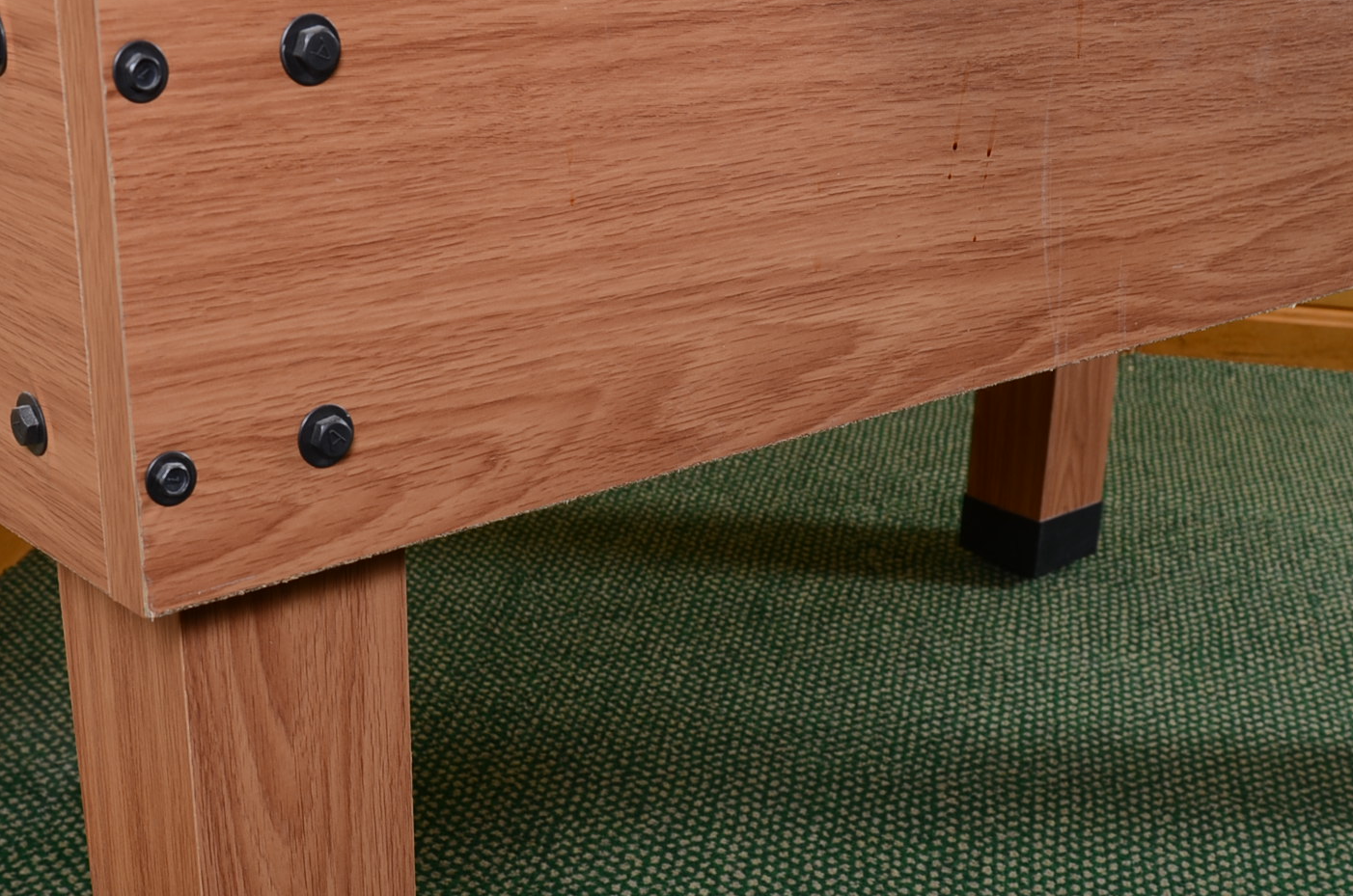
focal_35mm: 58
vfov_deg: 22.9
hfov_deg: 34.5
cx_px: 678
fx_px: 2176
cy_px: 742
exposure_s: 1/80
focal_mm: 22
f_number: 7.1
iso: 100
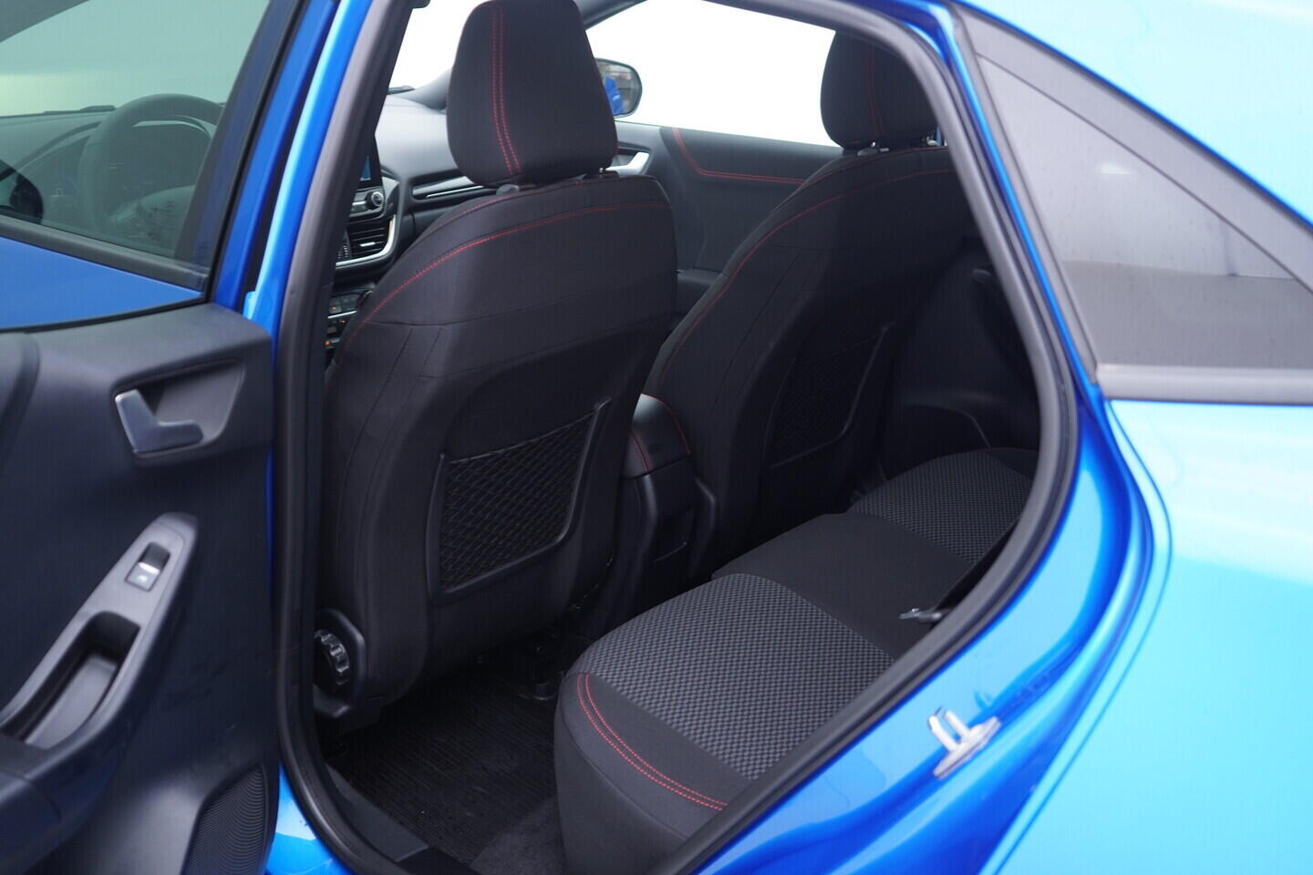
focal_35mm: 36
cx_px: 656
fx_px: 1313
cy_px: 438
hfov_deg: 53.1
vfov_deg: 36.9
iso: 250
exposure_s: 1/40
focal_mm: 24
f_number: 2.8
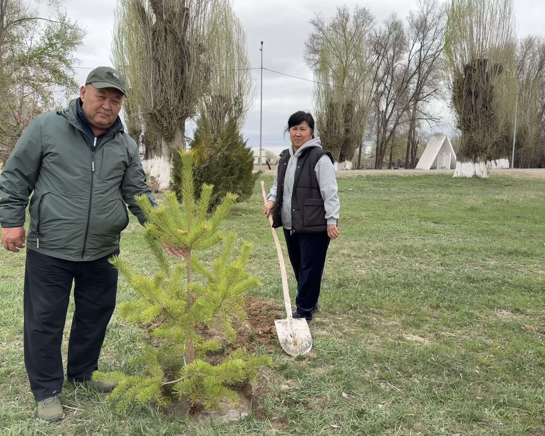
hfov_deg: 68.1
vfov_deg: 56.8
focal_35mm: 25
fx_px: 403
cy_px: 218
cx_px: 268
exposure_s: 1/943
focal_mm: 6.76
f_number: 1.78
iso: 80
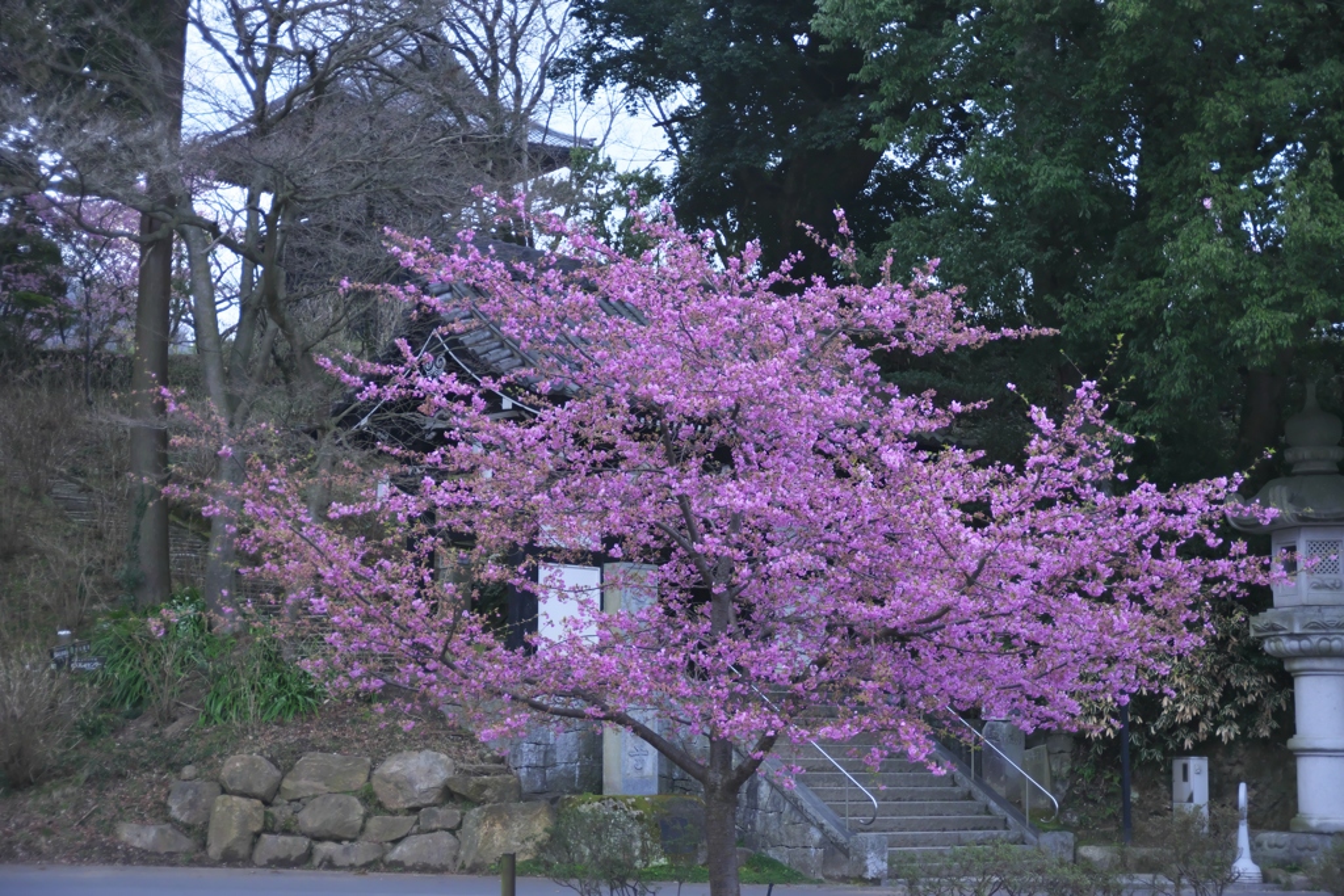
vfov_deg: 21.9
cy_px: 448
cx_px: 672
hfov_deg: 32.4
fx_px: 2315
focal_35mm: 62
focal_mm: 62
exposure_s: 1/200
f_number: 4.2
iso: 800
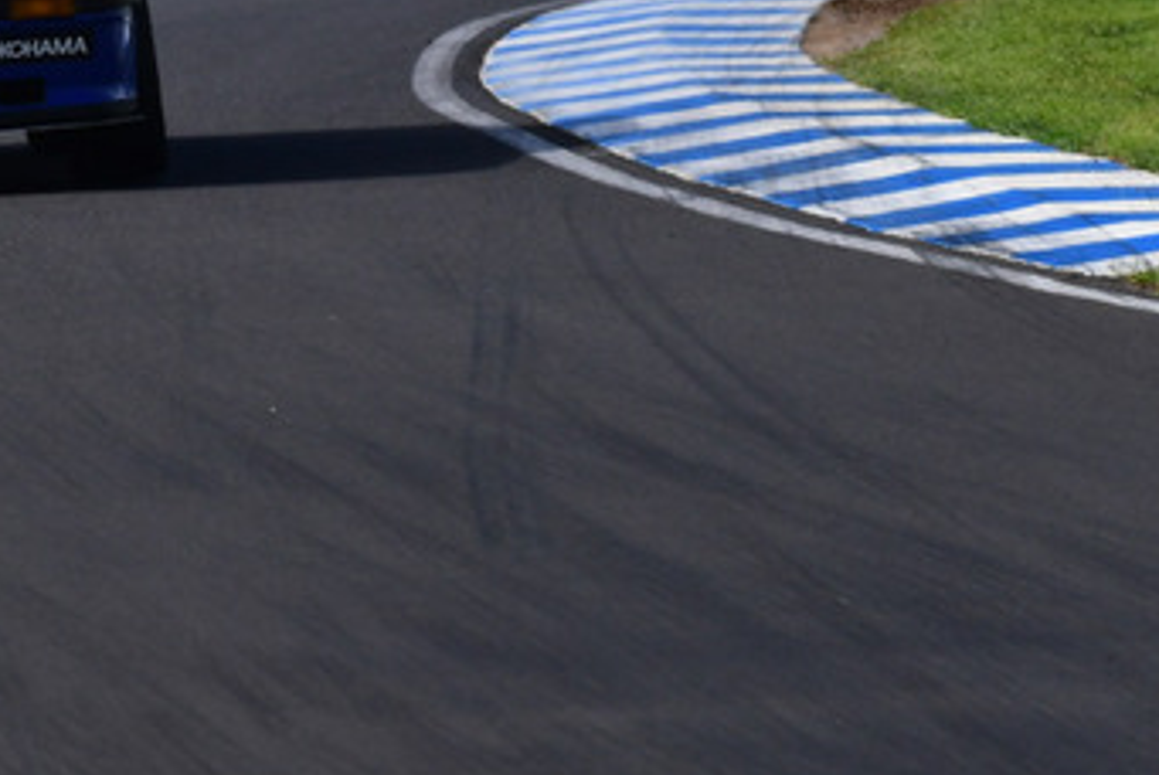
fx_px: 56612
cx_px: -7
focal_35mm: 1757
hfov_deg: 1.2
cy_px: -78
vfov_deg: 0.8
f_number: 11
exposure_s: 1/640
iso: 400
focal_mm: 500
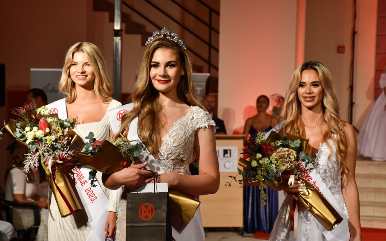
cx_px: 190
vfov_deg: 10.2
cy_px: 117
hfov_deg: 16.2
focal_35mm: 129
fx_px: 1357
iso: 800
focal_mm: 75
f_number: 5
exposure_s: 1/250
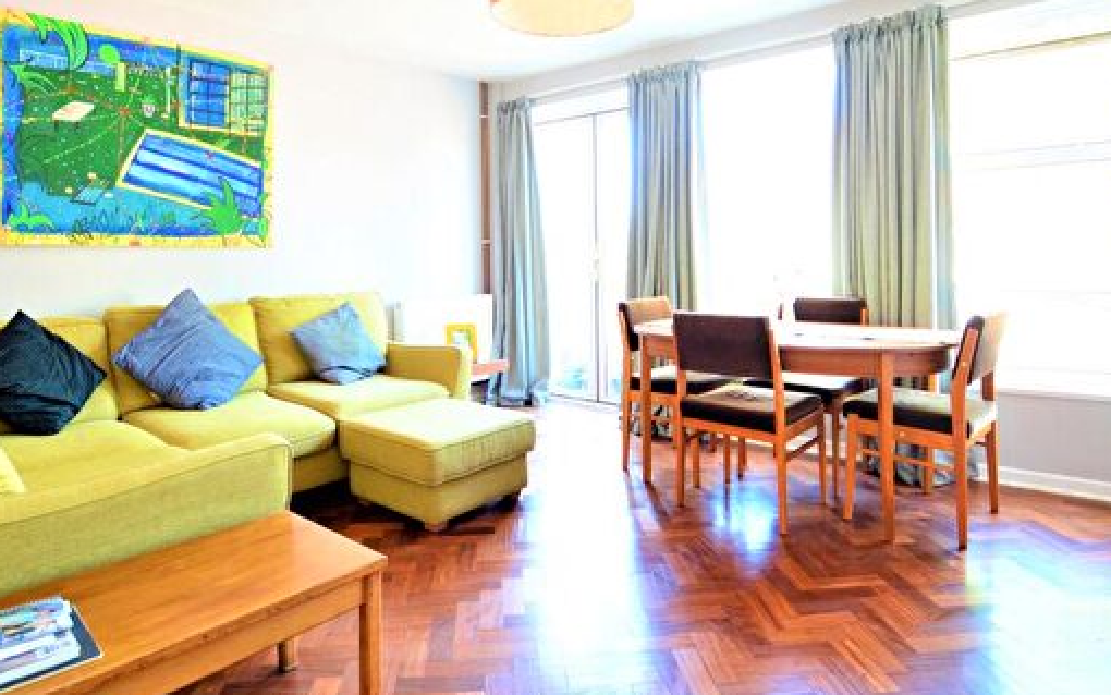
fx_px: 636
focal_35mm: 21
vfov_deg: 56.6
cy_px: 260
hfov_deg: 82.3
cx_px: 542
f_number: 3.5
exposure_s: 1/15
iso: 400
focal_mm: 10
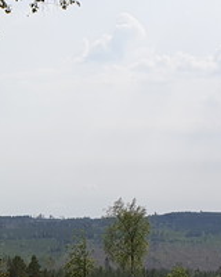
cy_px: 273
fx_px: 997
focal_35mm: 122
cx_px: -138
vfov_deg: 15.5
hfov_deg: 11.9
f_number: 2.4
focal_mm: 4.3
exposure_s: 1/3021
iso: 50
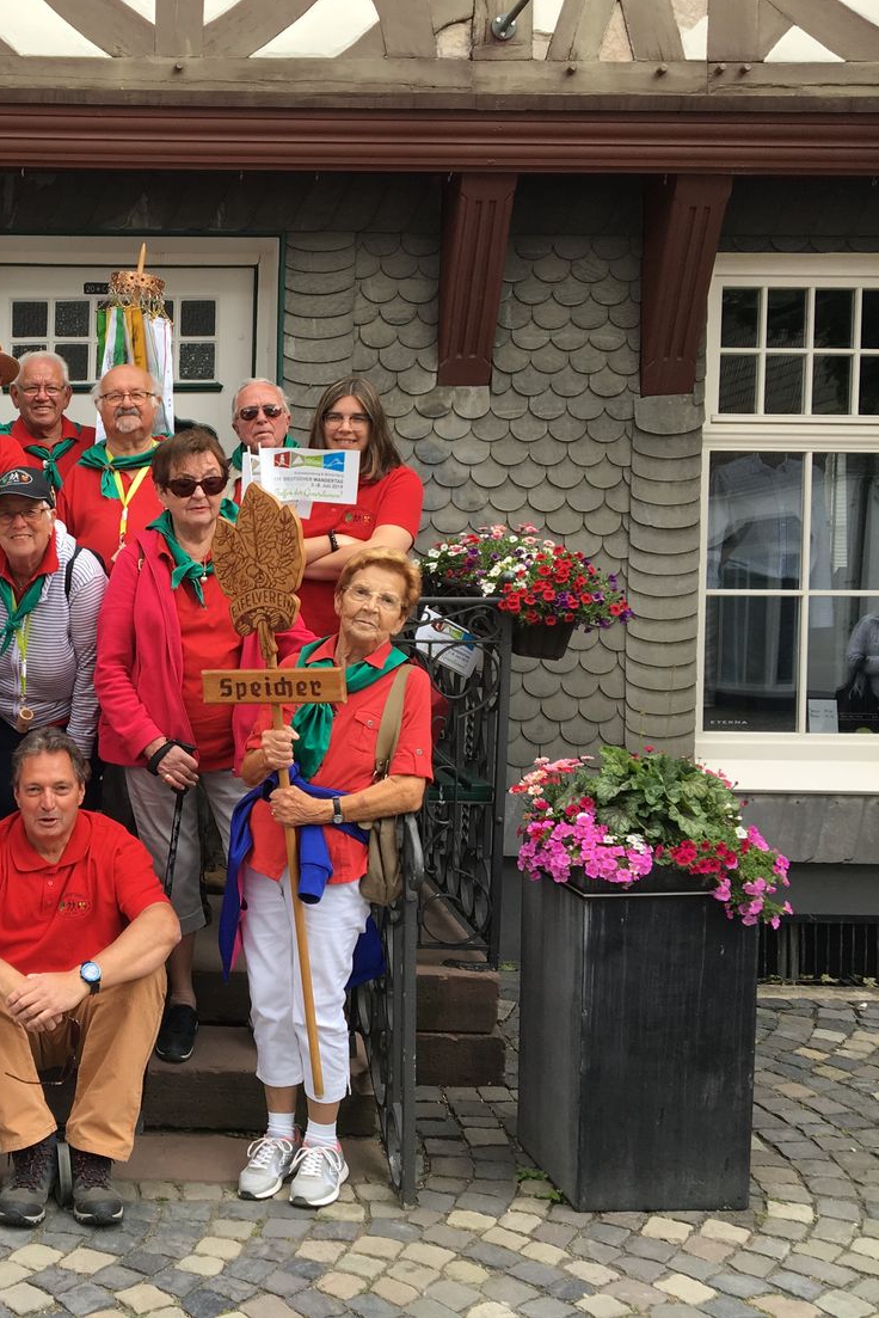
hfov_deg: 31.1
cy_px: 647
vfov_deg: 47.4
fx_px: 1501
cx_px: 82
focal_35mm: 41
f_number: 2.2
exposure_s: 1/237
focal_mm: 4.15
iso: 25
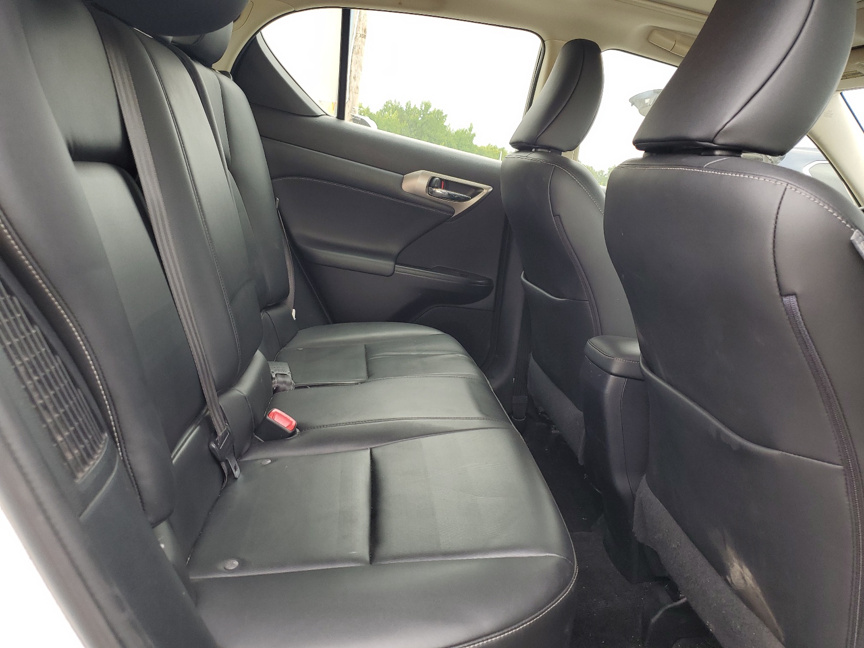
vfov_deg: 53.1
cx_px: 432
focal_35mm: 26
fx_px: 649
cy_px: 324
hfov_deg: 67.3
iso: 50
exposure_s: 1/182
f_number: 1.5
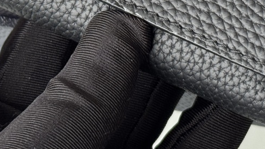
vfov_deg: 7.7
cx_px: 161
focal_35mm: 153
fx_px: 1075
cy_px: -102
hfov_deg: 14.0
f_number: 1.78
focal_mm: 6.76
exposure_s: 1/69
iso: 100
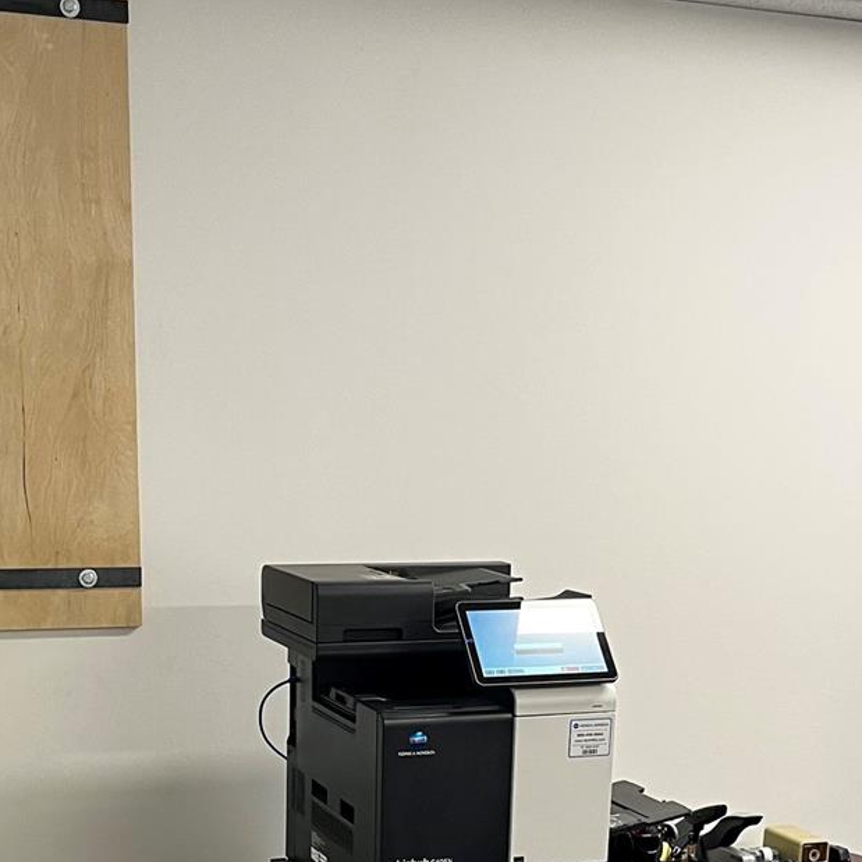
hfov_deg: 30.0
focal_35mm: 57
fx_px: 1606
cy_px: 801
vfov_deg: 28.7
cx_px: 354
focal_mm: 5.1
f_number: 1.6
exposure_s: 1/60
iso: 80
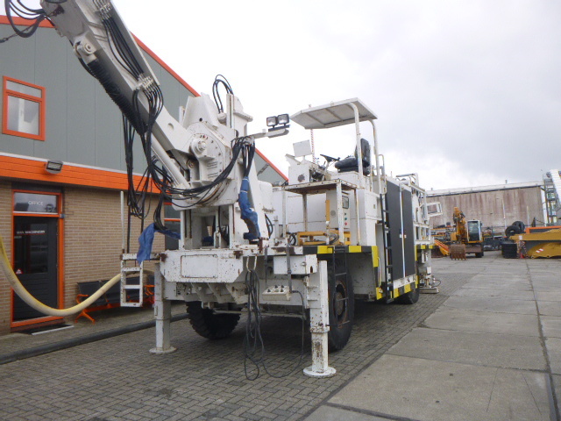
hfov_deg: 69.4
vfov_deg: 54.9
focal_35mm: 25
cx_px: 280
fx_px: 405
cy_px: 210
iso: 100
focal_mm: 4.5
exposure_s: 1/250
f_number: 3.9
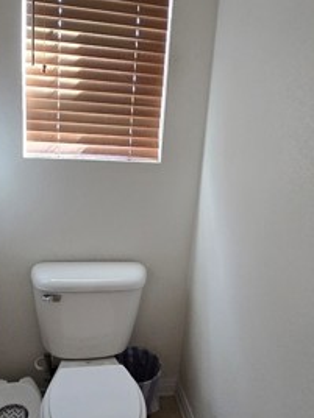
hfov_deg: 45.4
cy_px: 212
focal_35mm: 31
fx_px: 375
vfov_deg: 58.3
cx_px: 152
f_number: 2.2
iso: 500
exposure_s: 1/100
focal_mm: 2.2
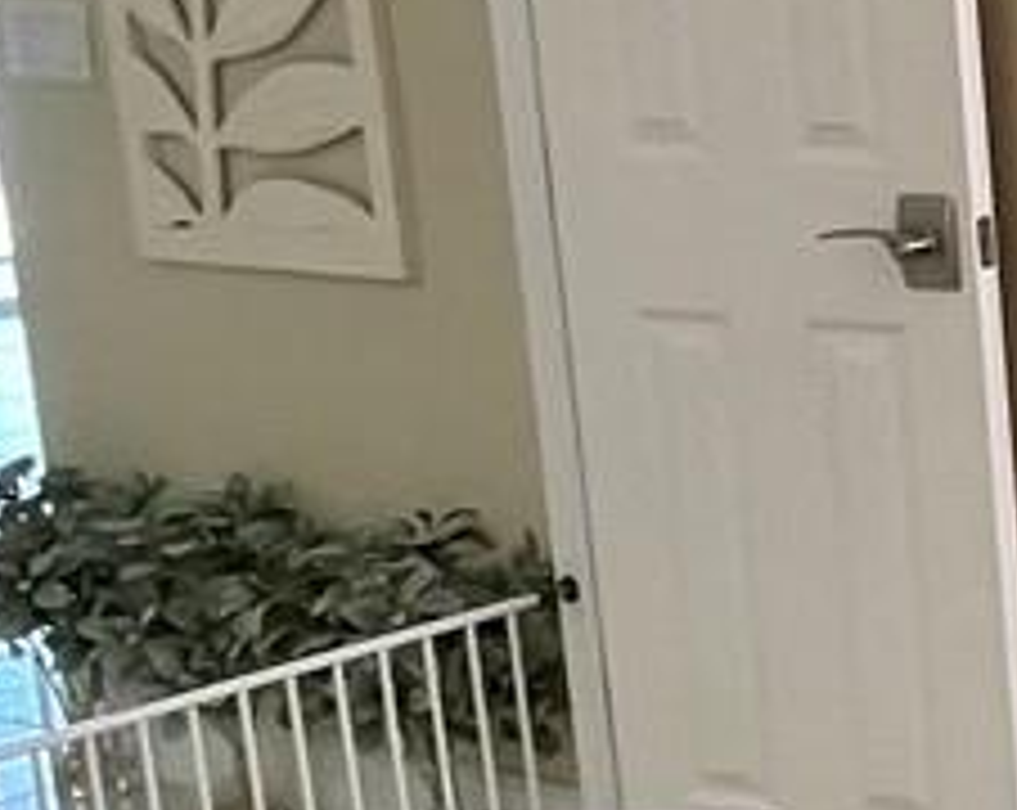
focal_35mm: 90
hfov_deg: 18.3
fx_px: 2704
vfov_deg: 17.0
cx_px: 1624
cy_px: 508
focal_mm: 1.57
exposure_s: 1/120
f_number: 1.8
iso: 200
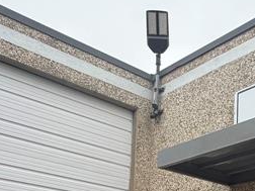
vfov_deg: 22.9
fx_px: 420
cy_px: 246
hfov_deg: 31.9
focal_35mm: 57
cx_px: 238
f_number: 2.2
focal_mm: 2.22
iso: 40
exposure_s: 1/232
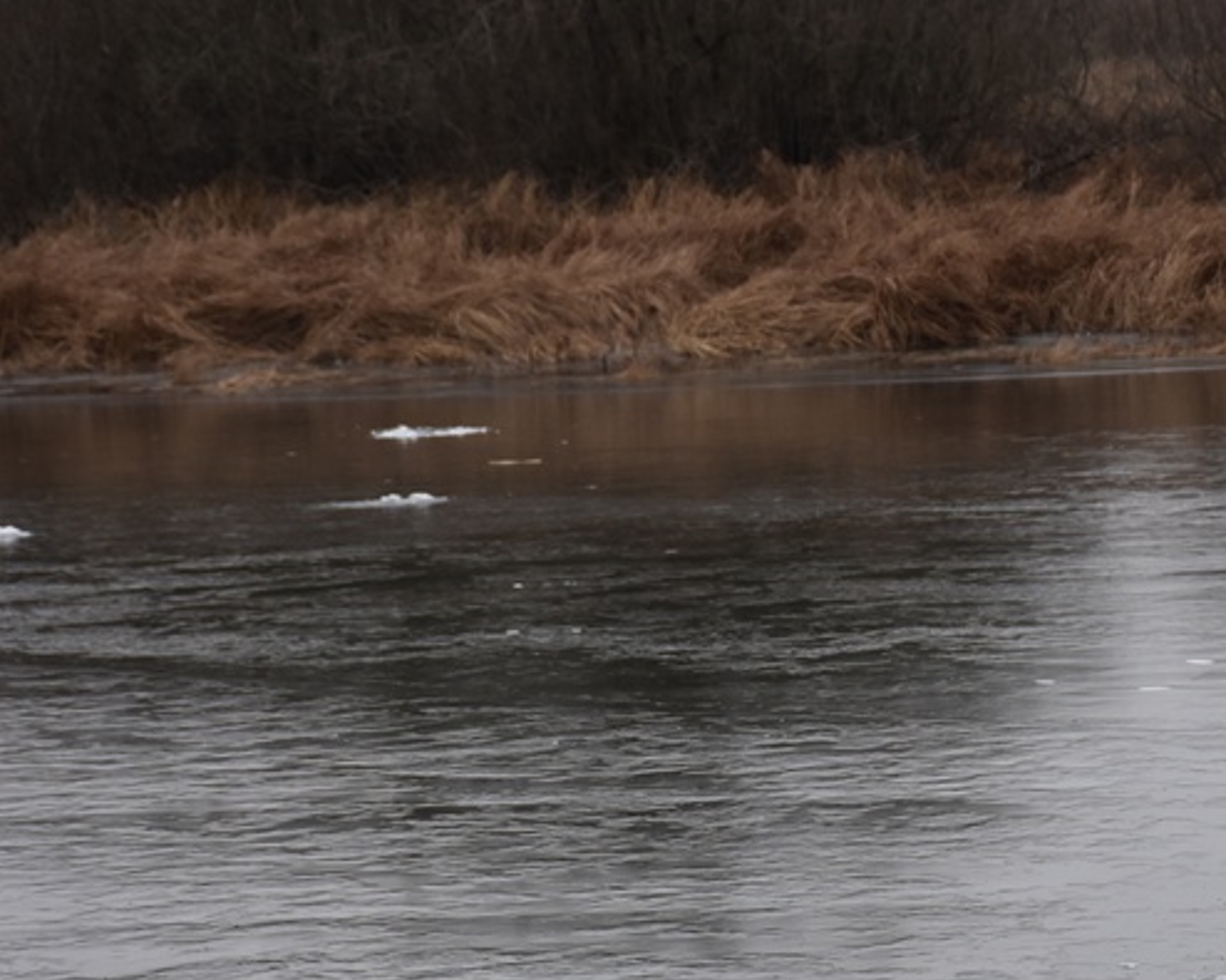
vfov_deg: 9.0
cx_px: 866
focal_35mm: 171
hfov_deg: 11.3
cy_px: 561
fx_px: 6203
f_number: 8
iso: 640
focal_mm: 80
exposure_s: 1/500
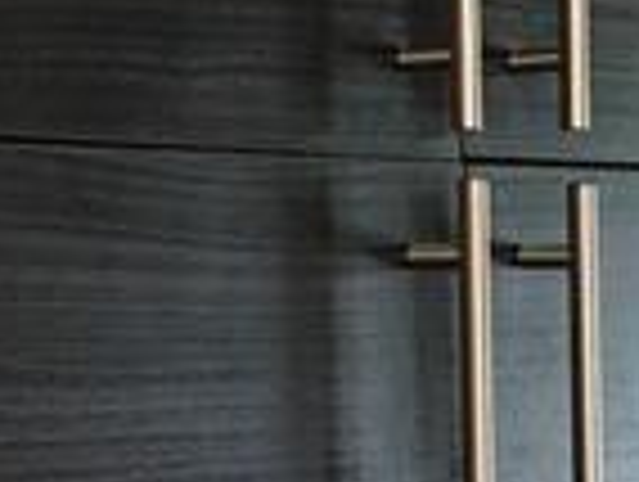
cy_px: 140
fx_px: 3014
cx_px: 450
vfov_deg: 9.1
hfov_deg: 12.1
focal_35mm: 163
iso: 50
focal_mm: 4.15
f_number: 2.2
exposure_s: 1/15
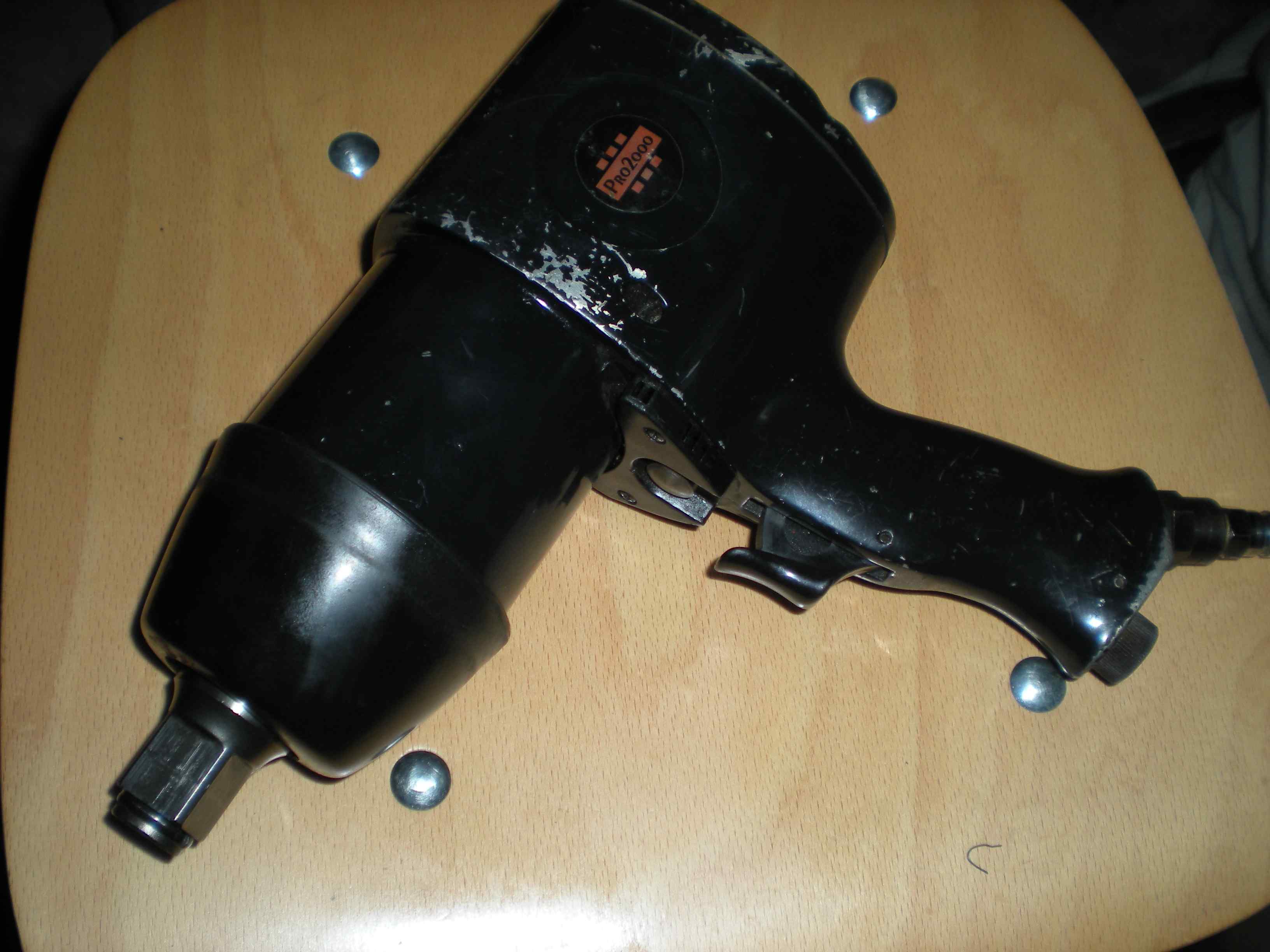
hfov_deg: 49.0
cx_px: 635
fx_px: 1394
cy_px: 476
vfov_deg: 37.7
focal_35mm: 38
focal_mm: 6.3
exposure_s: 1/60
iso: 64
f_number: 3.1
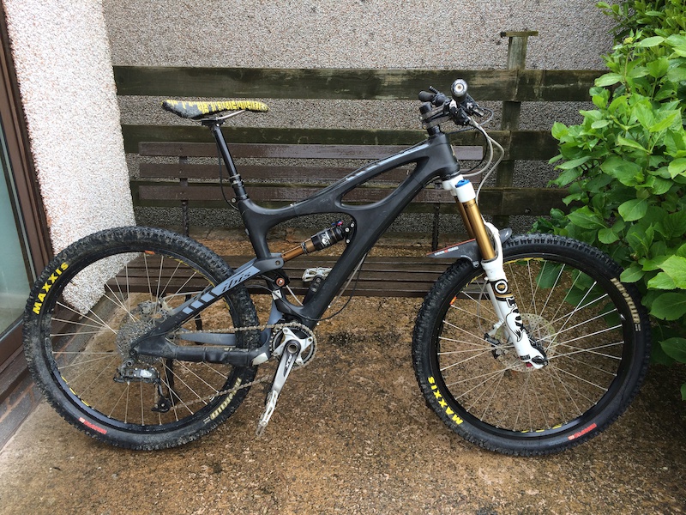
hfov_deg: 61.7
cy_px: 258
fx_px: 575
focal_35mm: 29
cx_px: 343
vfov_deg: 48.2
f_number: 2.2
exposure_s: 1/190
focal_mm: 4.15
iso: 32
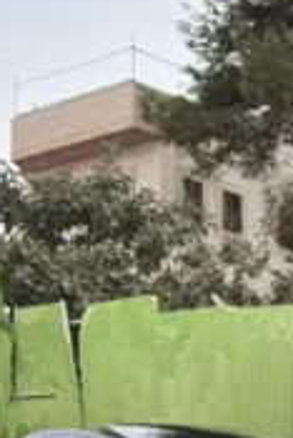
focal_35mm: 114
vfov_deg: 17.6
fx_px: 1389
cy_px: 403
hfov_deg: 12.0
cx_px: 245
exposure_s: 1/33
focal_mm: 6.76
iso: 250
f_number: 1.78
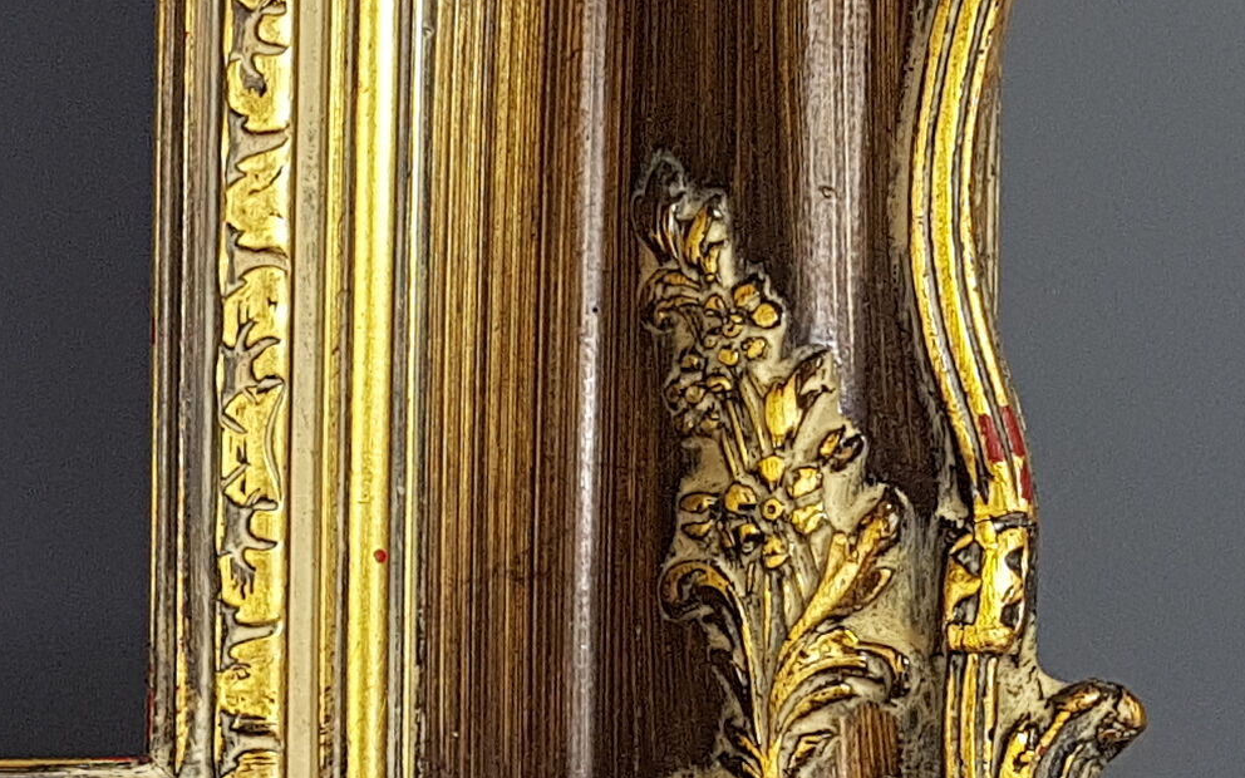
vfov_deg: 15.9
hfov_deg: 22.0
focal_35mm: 80
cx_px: -553
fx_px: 2714
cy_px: 839
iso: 80
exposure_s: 1/100
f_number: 1.7
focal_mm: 4.2
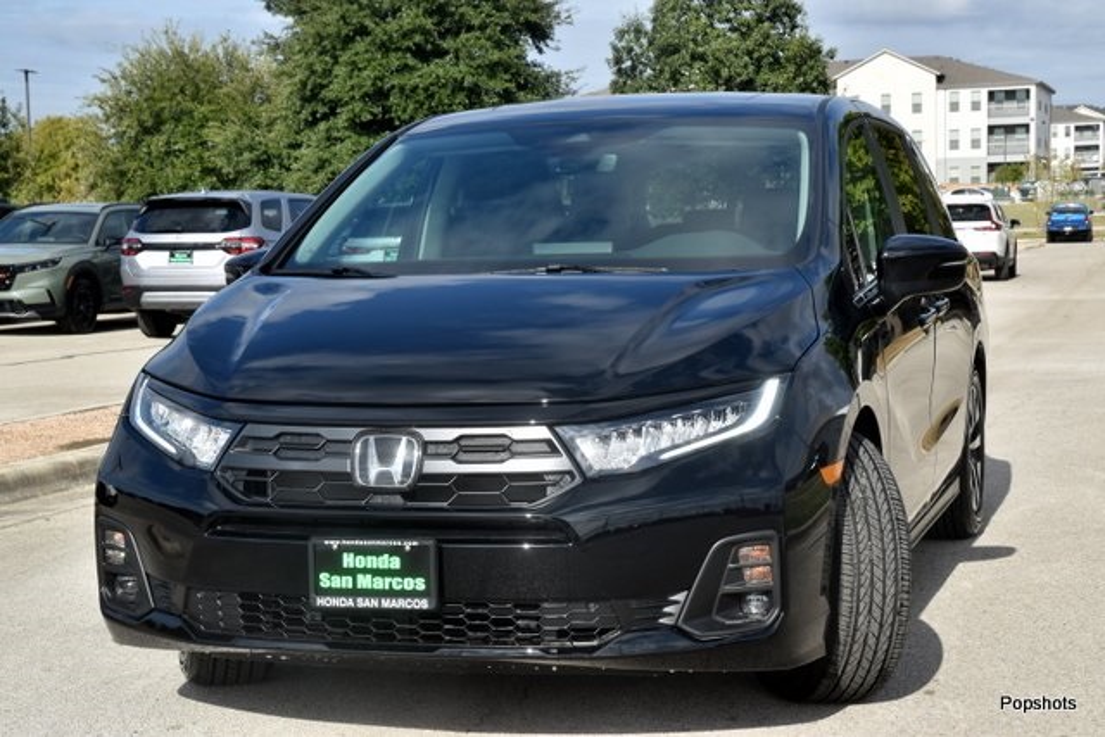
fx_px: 2118
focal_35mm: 69
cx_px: 552
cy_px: 368
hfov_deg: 29.2
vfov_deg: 19.7
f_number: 10
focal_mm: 46
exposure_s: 1/400
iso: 200
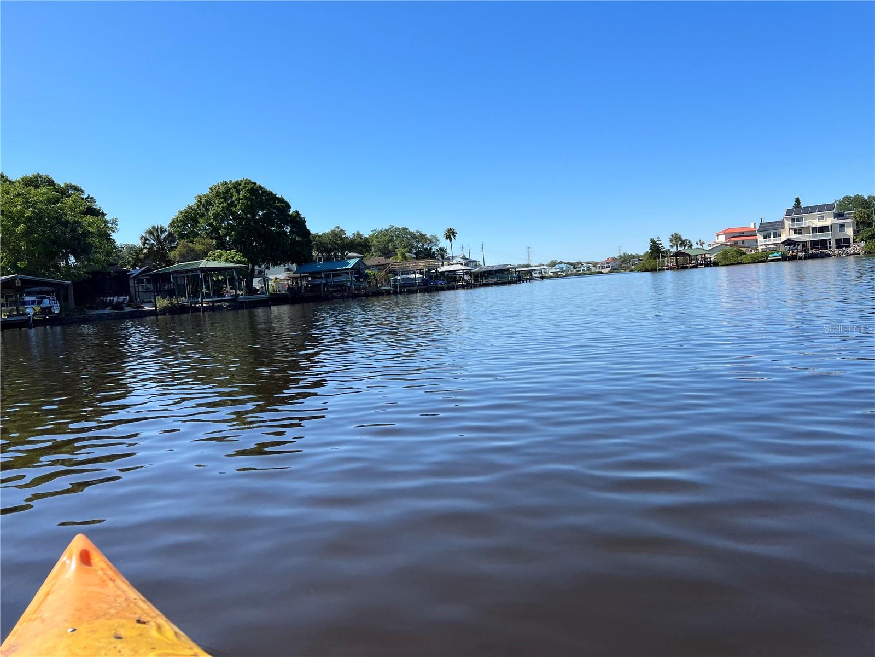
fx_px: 657
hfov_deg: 67.3
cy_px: 328
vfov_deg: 53.1
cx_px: 438
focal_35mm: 26
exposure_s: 1/4274
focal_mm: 5.7
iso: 50
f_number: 1.5
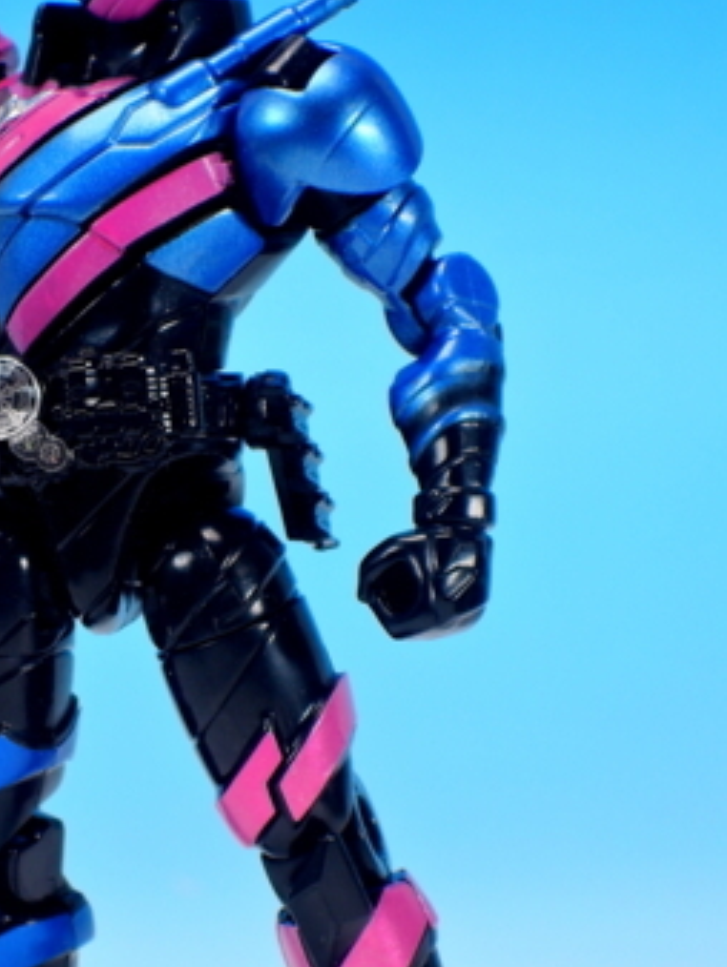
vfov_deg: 9.3
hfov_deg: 7.0
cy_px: 555
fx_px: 5957
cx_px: 100
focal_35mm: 213
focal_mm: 25.5
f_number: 6.3
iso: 80
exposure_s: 1/1.6
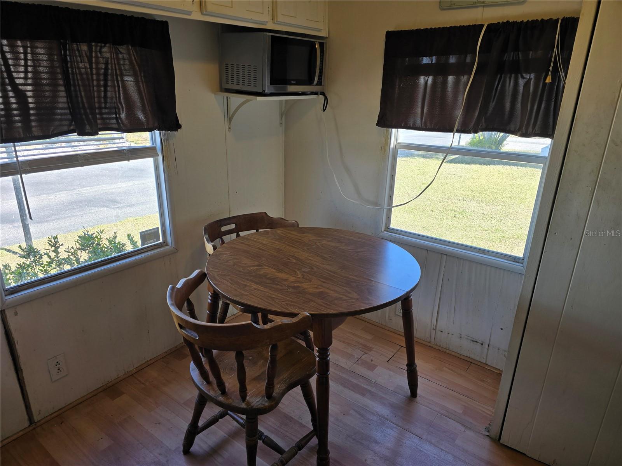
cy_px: 233
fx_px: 413
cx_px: 311
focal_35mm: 23
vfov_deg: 58.9
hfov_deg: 73.9
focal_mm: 6.3
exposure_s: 1/120
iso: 20
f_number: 1.7
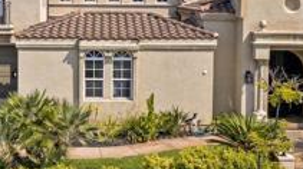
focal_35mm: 70
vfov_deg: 17.1
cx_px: 103
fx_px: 562
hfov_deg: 30.0
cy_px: 62
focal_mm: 8.38
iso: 110
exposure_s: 1/60
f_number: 2.8
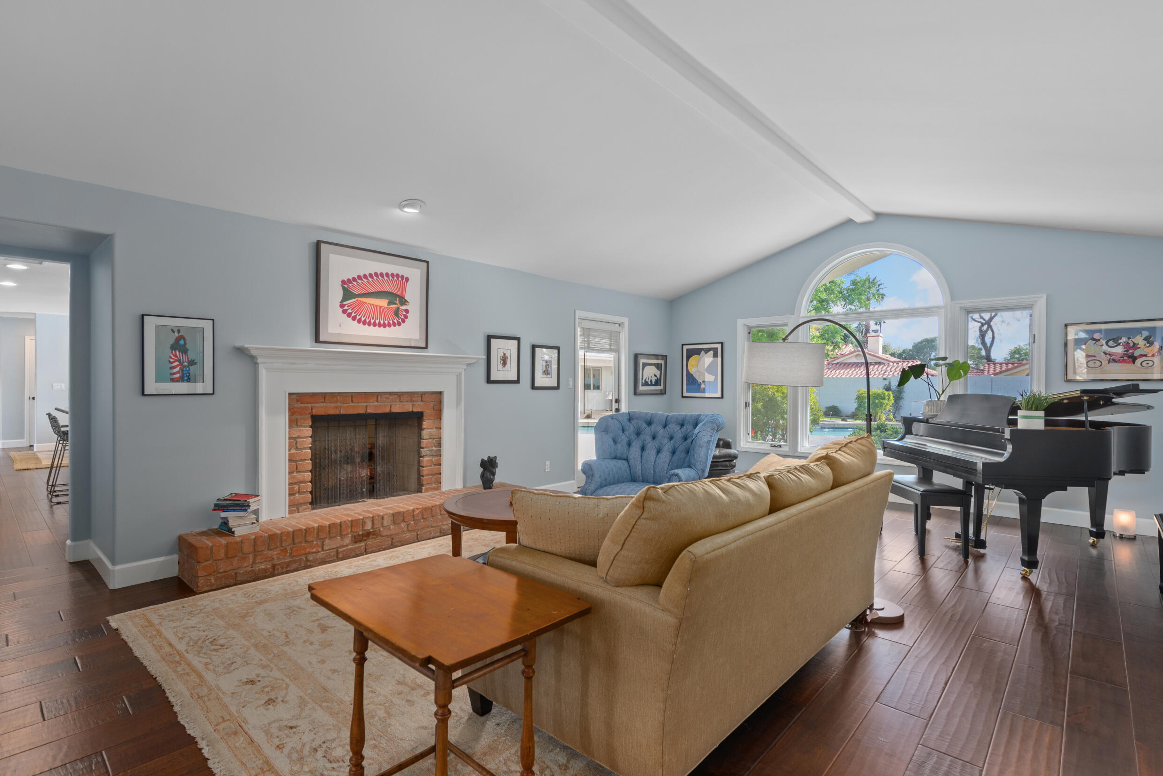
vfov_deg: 70.5
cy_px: 374
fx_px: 549
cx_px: 532
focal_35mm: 17
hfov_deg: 93.0
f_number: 6.3
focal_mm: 14
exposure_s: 1/3
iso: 320
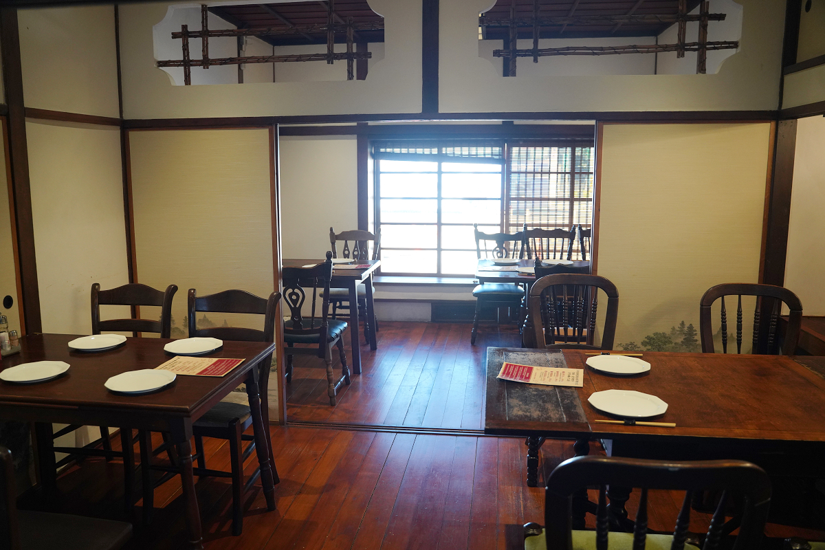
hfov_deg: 65.5
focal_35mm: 28
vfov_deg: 46.4
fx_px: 642
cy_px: 275
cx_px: 412
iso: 1600
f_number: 3.5
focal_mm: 28
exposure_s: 1/160
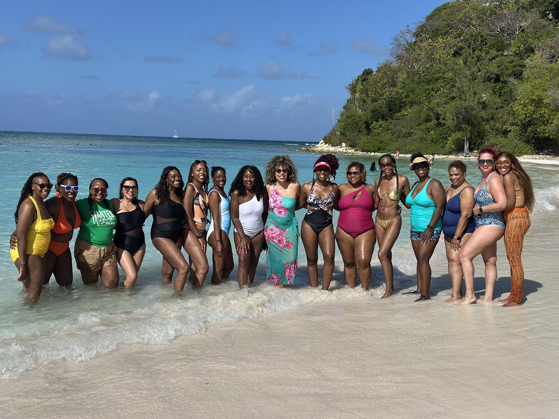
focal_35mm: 48
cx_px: 280
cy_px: 210
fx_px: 775
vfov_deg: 30.3
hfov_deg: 39.7
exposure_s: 1/8197
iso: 100
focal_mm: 6.86
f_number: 1.78
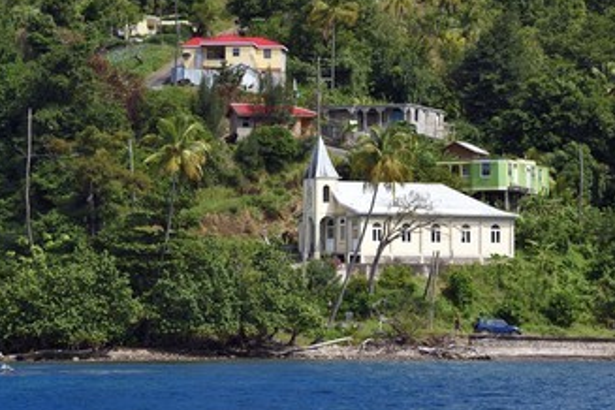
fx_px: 3075
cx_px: 241
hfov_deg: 11.4
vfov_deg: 7.6
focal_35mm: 180
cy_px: 162
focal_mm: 140
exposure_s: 1/640
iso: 200
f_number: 8
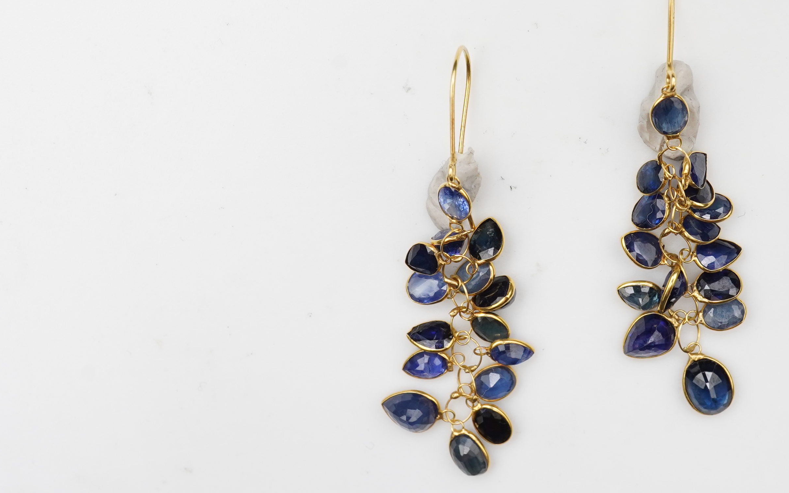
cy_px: 215
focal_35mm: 75
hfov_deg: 27.2
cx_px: 563
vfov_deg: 17.4
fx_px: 1613
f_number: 18
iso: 800
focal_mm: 30
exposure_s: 1/125
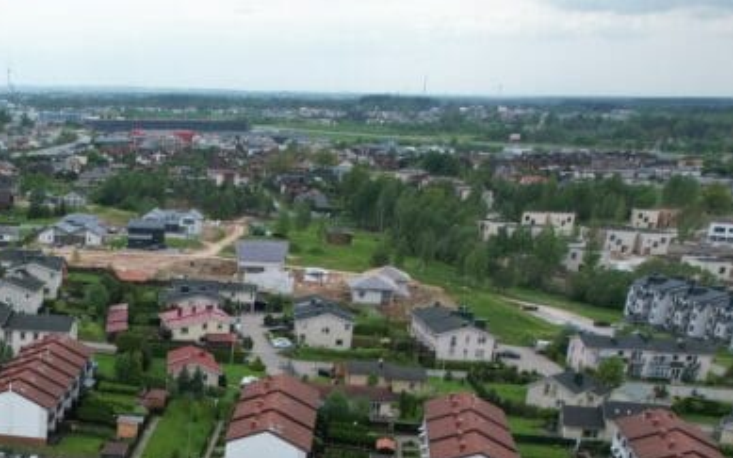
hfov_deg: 30.7
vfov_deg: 20.1
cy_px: 598
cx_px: -83
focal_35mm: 59
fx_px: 1178
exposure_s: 1/1250
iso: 100
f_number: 2.8
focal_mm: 8.38
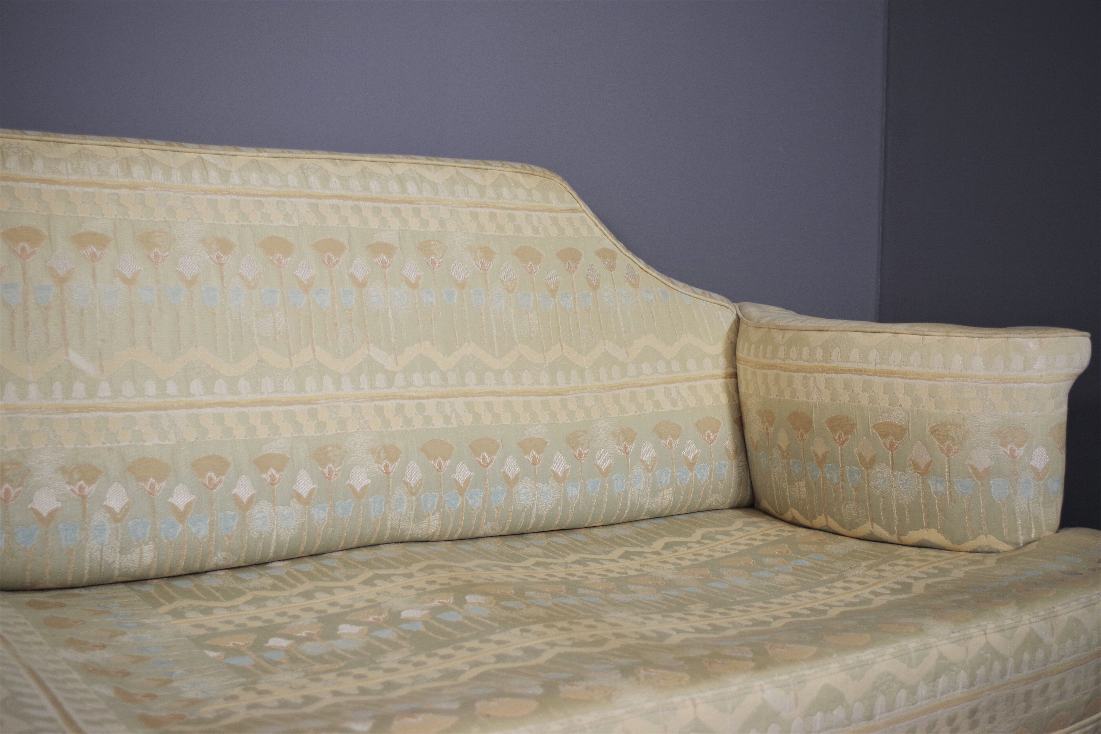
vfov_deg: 34.2
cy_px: 367
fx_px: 1193
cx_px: 550
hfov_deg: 49.6
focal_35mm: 39
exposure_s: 1/60
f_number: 4
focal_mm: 26.25
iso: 400
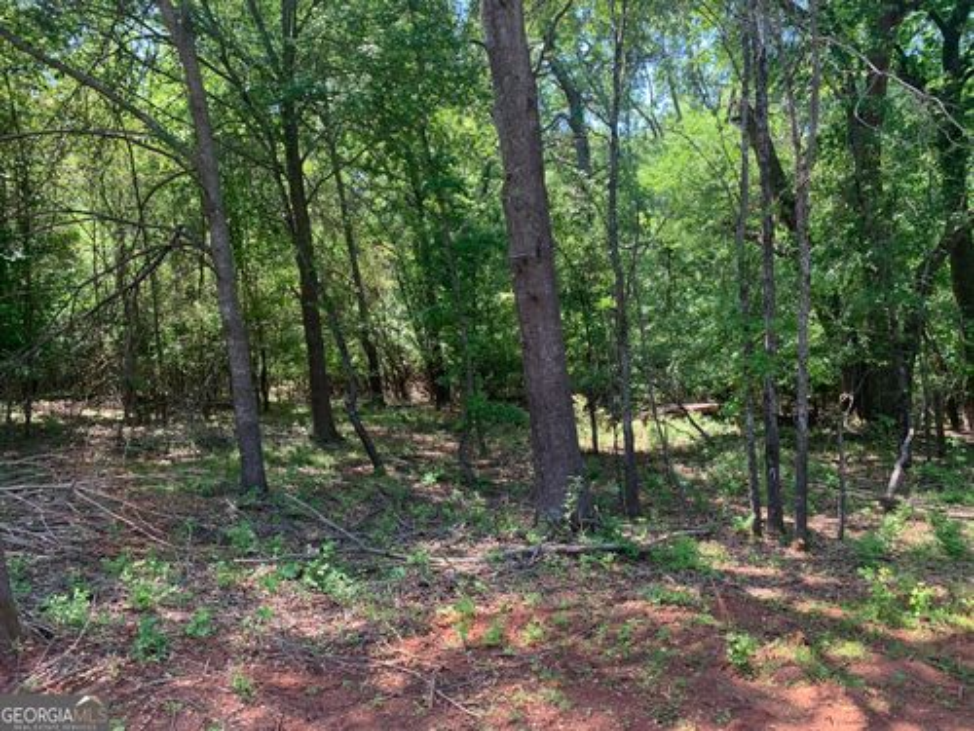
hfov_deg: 67.3
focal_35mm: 26
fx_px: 732
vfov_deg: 53.1
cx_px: 487
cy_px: 366
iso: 25
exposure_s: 1/122
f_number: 1.8
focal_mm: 4.25
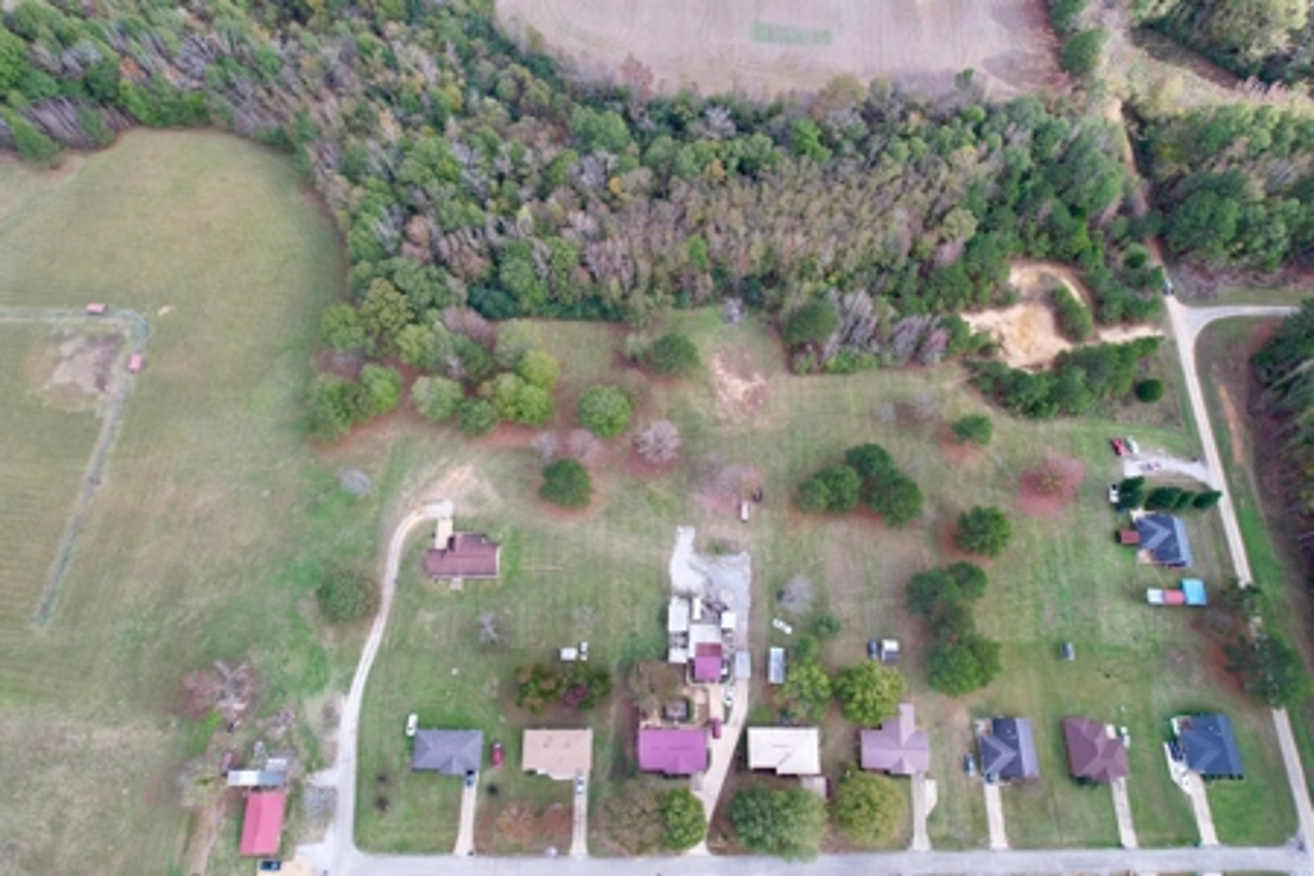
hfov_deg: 78.6
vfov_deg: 57.2
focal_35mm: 22
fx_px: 803
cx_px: 657
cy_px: 438
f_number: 2.8
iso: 100
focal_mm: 8.38
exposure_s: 1/400
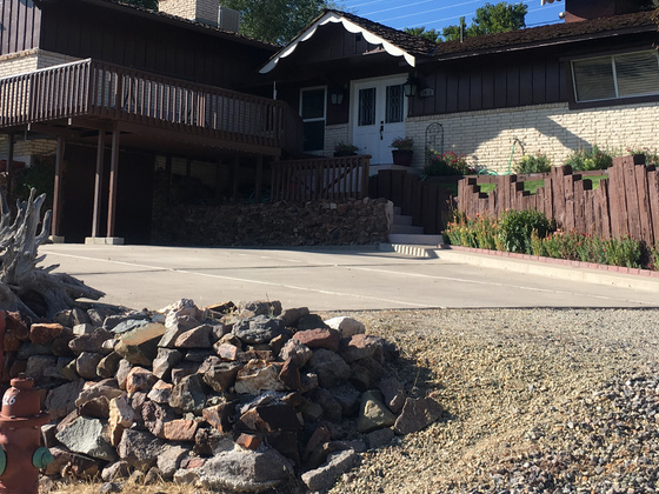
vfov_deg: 27.3
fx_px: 1009
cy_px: 161
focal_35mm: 53
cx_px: 299
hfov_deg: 36.1
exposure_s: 1/1012
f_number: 2.2
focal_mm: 4.15
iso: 25
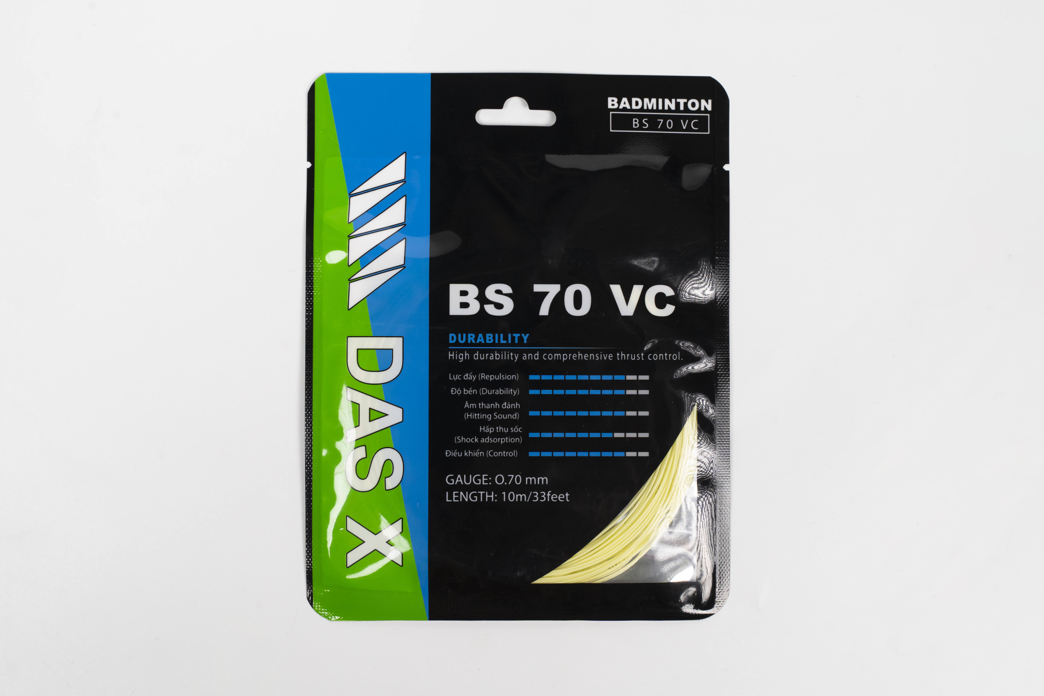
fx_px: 1566
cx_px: 522
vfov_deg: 25.1
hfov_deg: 36.9
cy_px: 348
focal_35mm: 54
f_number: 13
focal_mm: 54
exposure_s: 1/100
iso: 2000
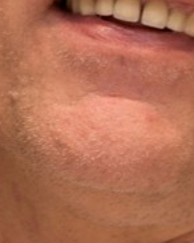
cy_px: 146
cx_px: 254
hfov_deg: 2.0
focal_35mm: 769
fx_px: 5528
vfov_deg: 2.5
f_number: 6.3
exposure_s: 1/80
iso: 500
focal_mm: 125
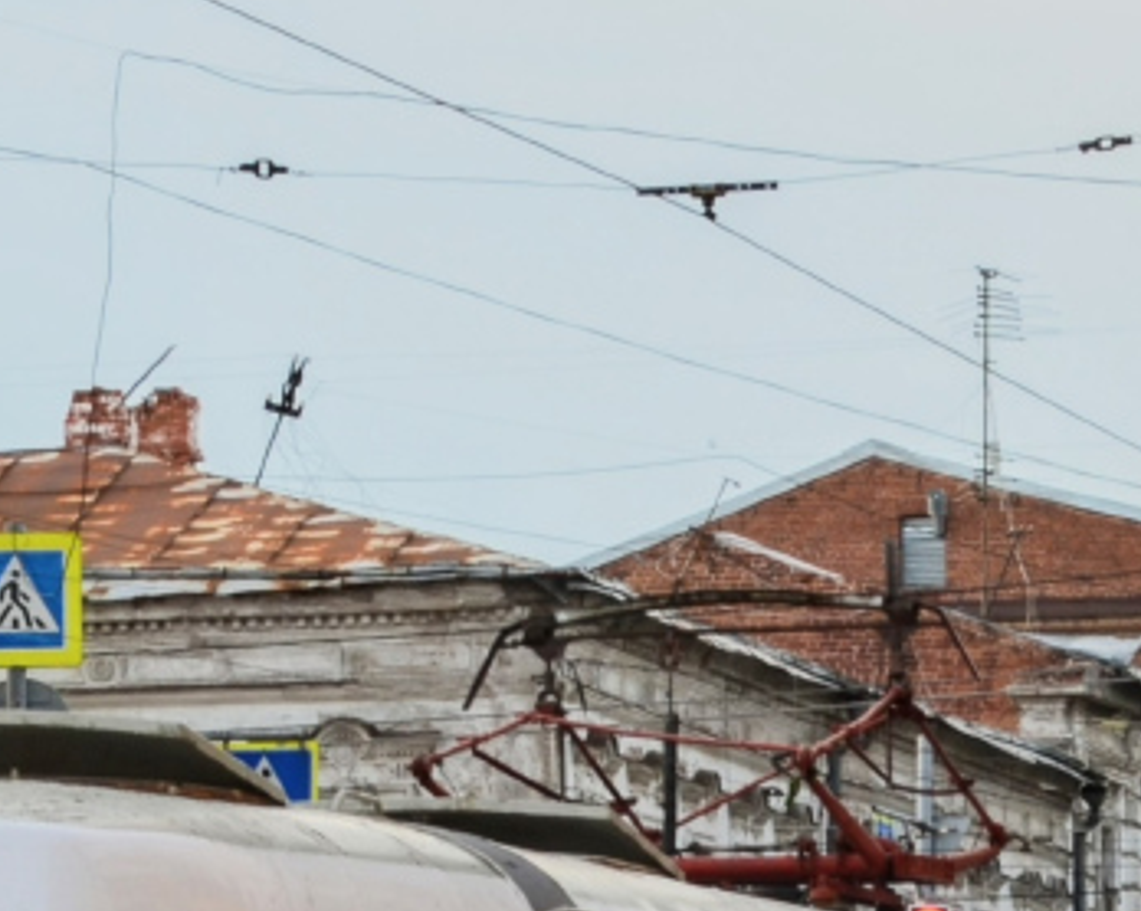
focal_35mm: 289
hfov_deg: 6.7
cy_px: 955
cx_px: 1007
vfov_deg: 5.3
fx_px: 9745
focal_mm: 55
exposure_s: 1/60
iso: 200
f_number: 10
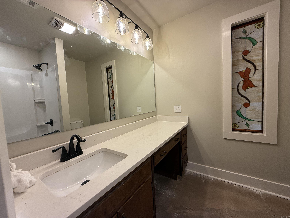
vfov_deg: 85.7
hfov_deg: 102.1
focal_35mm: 14
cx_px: 145
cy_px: 109
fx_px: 117
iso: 100
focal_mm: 2.22
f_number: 2.2
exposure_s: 1/120
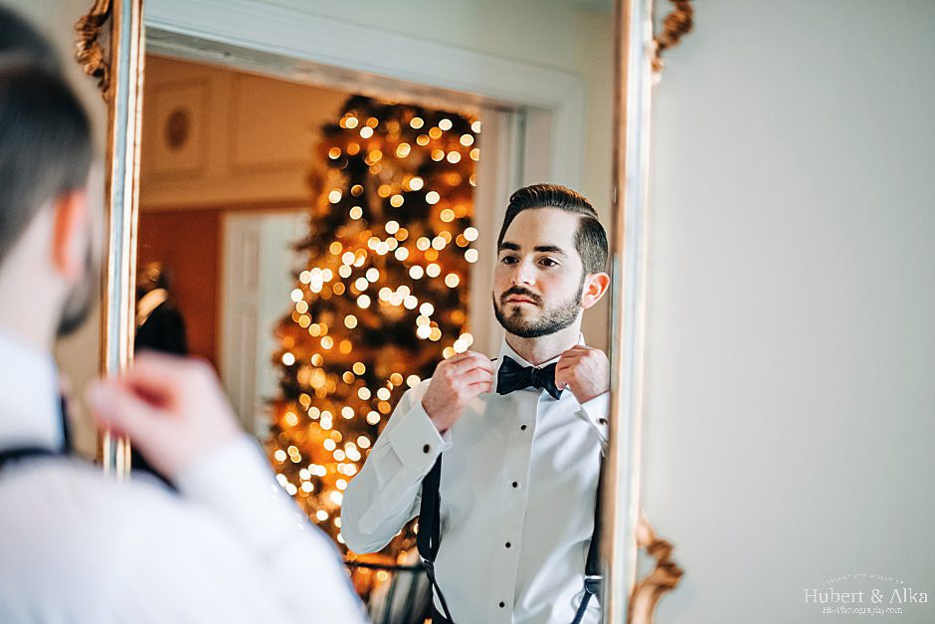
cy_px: 312
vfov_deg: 27.0
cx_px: 468
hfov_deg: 39.6
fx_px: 1299
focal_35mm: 50
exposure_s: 1/160
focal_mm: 50
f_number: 1.6
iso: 640
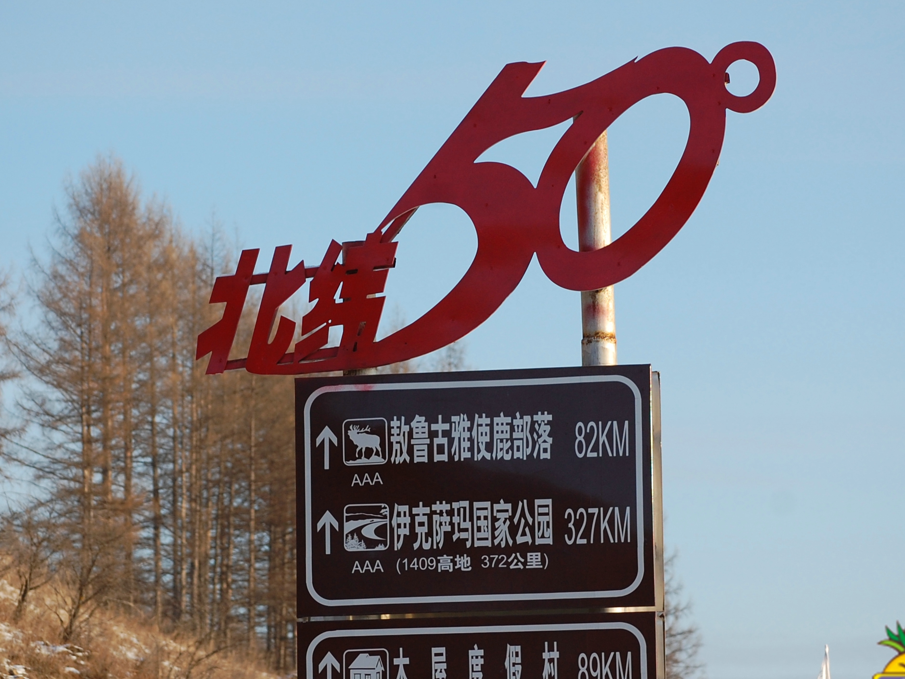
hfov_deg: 10.5
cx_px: 466
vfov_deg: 7.9
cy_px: 256
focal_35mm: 189
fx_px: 4940
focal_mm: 82
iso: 220
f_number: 5.6
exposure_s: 1/500
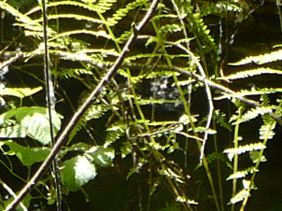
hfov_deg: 7.8
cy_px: 673
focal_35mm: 251
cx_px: 399
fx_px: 2043
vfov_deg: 5.5
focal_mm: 6.1
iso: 100
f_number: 2.8
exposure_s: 1/250
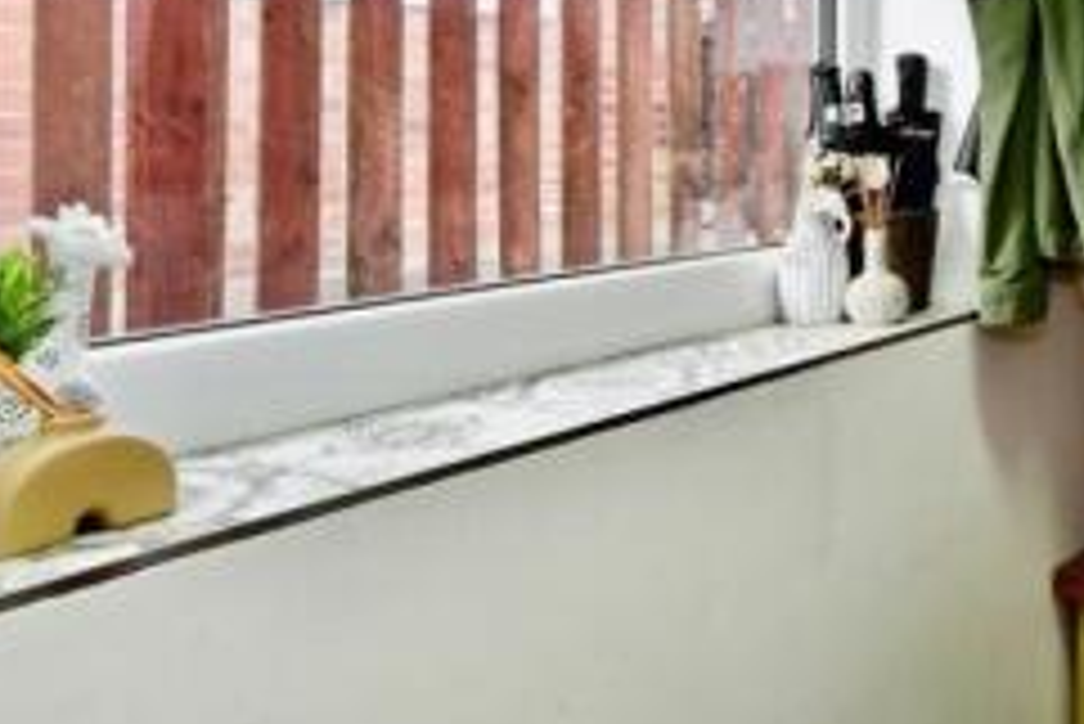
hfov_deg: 45.6
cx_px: 985
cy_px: 124
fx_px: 1145
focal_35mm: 38
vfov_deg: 33.8
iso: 400
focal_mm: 14
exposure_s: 1/90
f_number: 4.8
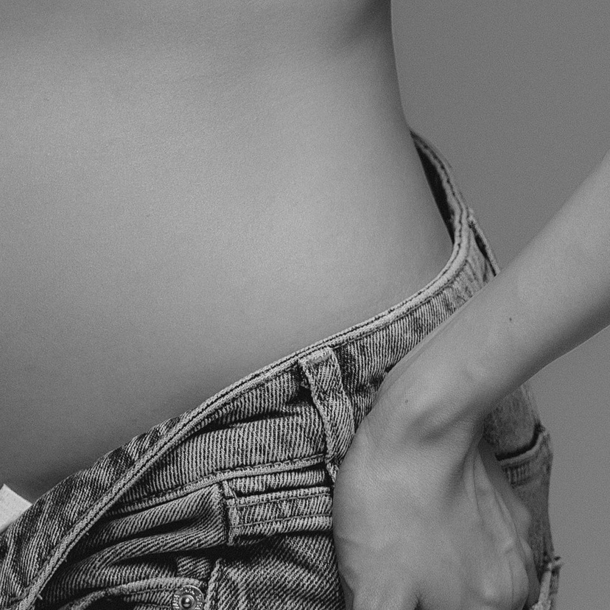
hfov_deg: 6.3
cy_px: -281
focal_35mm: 276
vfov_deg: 6.3
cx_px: 83
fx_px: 5503
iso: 200
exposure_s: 1/200
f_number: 5.6
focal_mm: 70
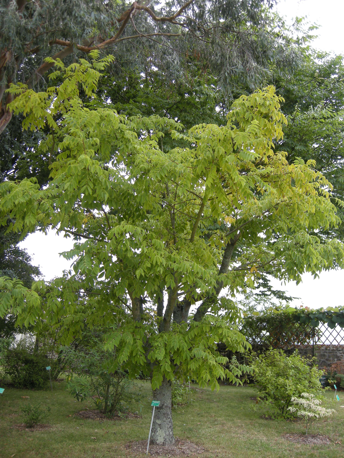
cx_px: 172
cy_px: 229
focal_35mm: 35
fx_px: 464
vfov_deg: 52.6
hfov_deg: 40.7
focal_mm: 7.5
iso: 64
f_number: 3
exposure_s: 1/83
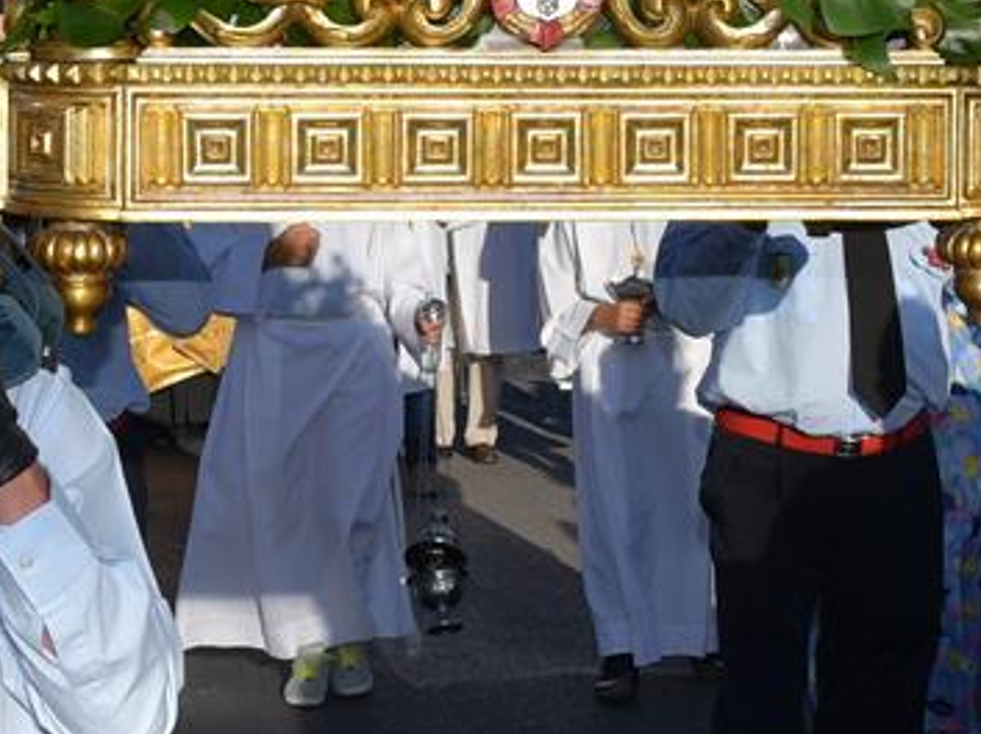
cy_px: 44
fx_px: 3001
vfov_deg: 13.8
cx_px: 489
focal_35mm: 106
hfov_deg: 18.6
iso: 250
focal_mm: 16
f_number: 5
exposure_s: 1/2500
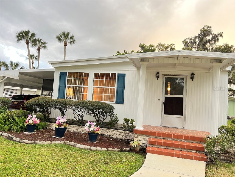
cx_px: 118
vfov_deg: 53.1
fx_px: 177
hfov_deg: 67.3
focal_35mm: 26
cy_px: 88
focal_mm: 5.7
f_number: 1.5
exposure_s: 1/83
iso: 125
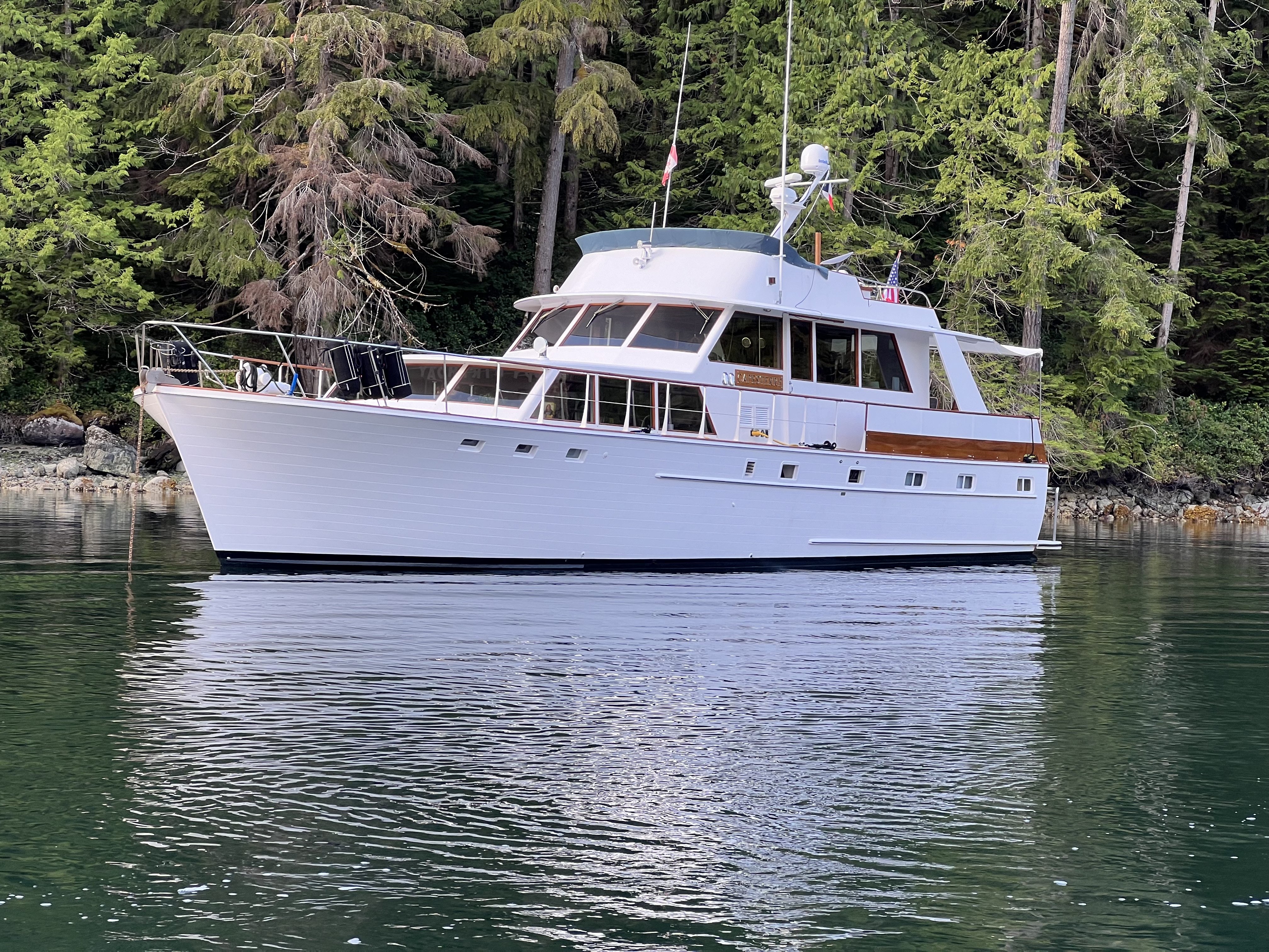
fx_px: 2823
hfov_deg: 25.3
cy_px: 476
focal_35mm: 77
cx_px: 634
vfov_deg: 19.1
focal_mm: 9
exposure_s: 1/99
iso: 32
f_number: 2.8
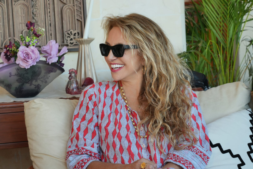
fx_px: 738
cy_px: 84
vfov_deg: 13.0
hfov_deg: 19.5
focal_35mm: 105
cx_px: 126
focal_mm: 70
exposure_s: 1/50
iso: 800
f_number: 5.6
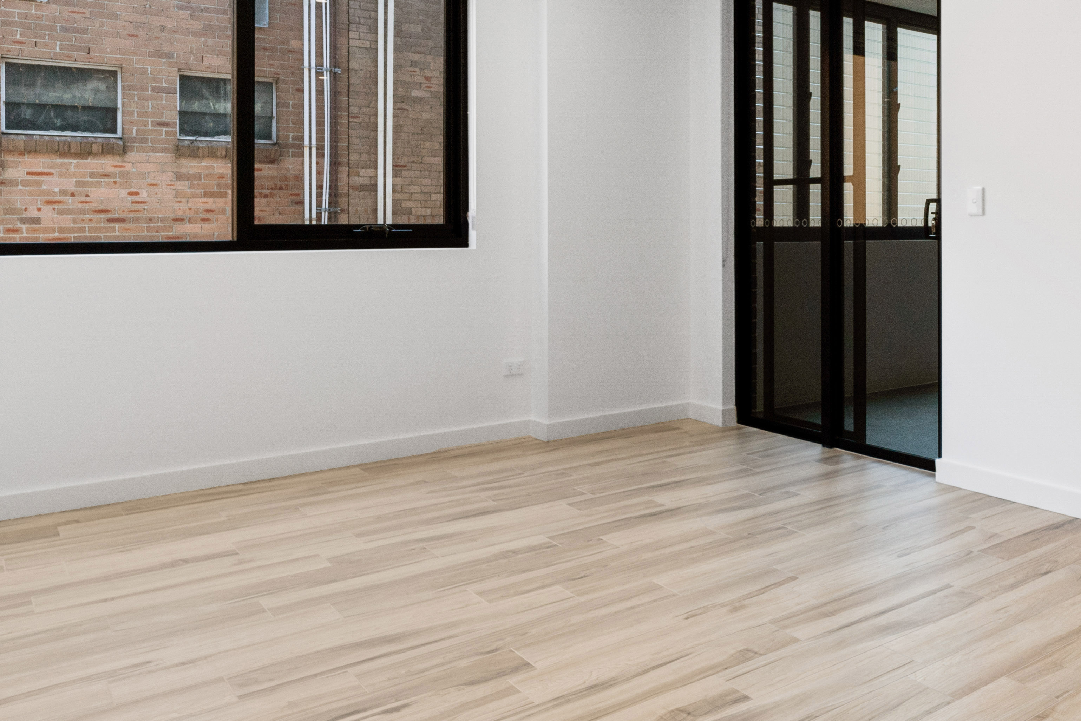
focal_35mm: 31
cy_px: 218
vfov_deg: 41.6
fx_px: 931
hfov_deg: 58.5
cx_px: 745
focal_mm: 12
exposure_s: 1/30
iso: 500
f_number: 9
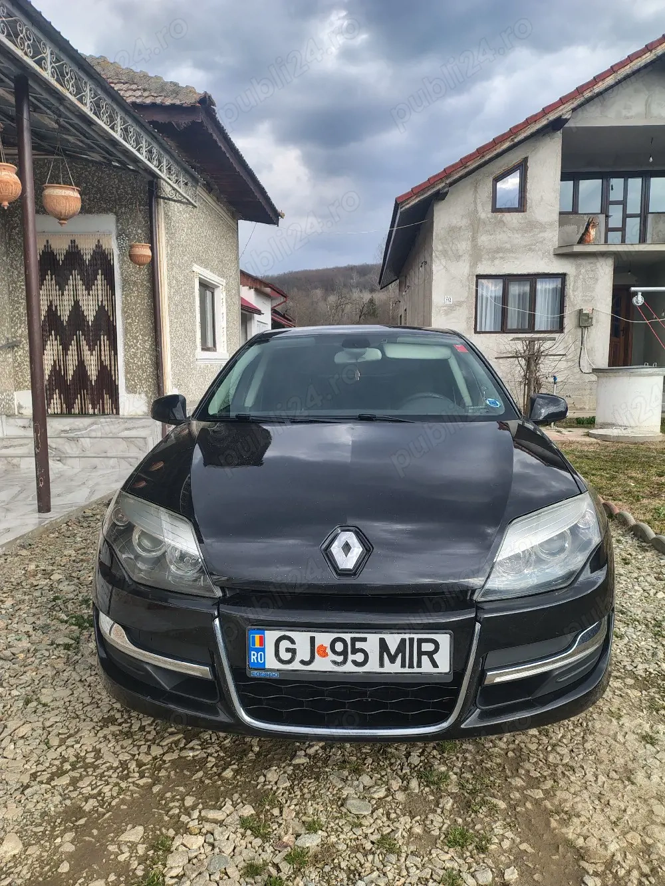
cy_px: 443
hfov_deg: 54.9
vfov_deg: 69.4
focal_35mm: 25
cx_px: 332
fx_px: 640
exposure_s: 1/400
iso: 144
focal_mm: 4.71
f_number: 1.7
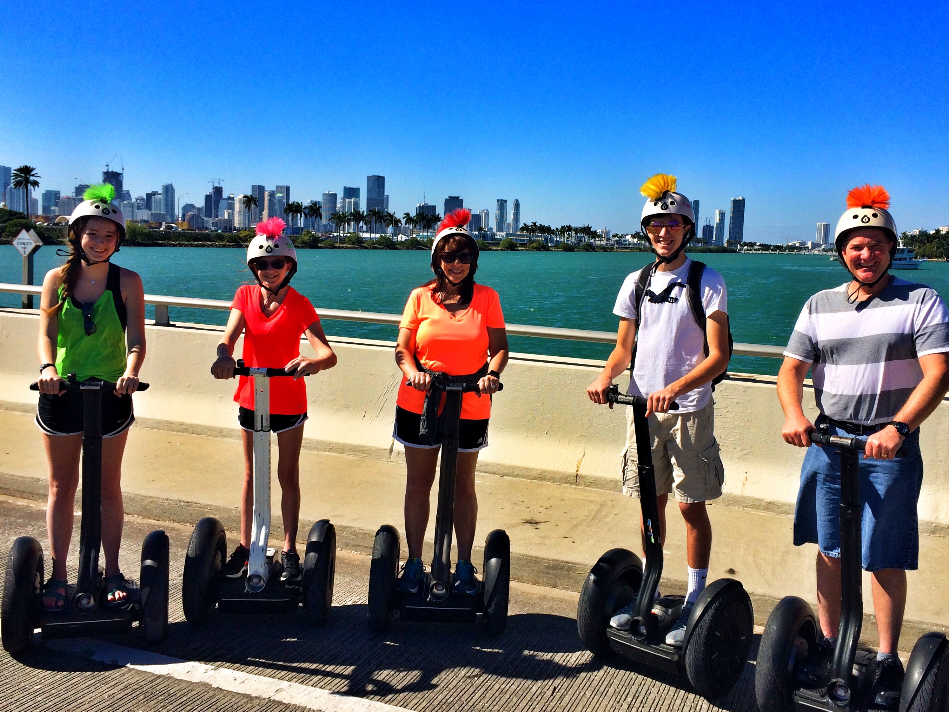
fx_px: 960
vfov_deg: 40.7
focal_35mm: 35
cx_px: 515
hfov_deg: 52.6
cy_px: 327
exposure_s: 1/3165
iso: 32
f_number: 2.2
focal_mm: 4.15
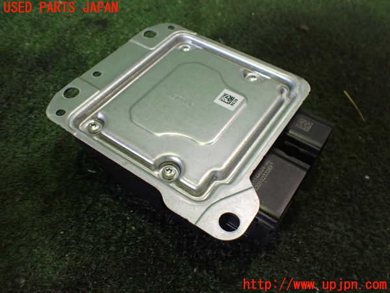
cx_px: 195
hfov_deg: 60.0
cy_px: 146
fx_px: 338
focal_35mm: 30
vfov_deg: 46.8
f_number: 2.3
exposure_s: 1/125
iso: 640
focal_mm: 5.4
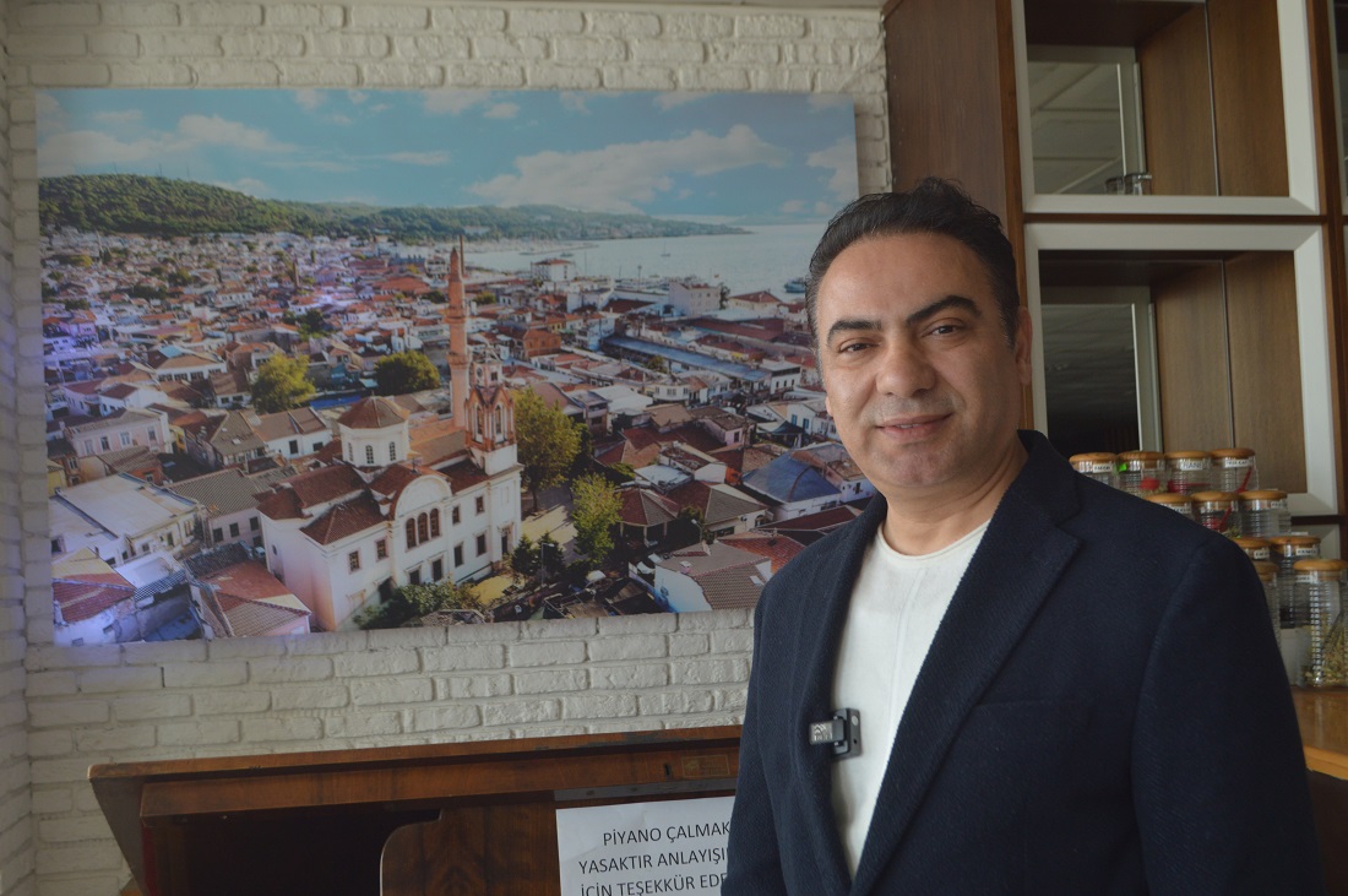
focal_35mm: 36
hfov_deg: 53.2
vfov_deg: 36.8
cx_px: 674
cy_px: 448
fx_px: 1347
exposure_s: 1/100
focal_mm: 24
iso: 400
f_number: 5
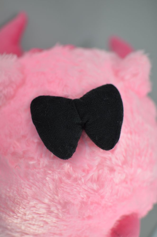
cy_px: 118
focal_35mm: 52
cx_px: 78
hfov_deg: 25.6
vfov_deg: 37.9
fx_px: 345
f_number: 2
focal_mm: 35
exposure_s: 1/400
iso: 100
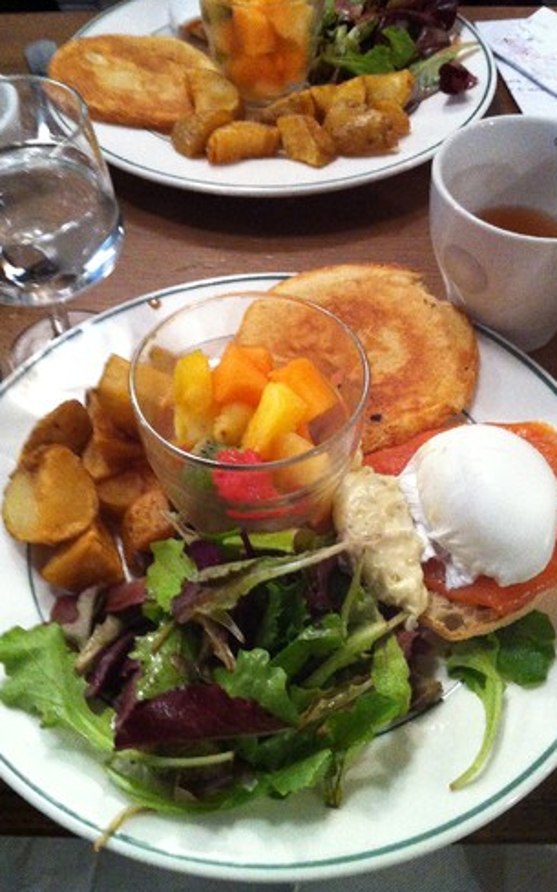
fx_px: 923
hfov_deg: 33.6
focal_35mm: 38
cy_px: 446
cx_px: 283
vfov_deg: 51.5
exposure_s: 1/15
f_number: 2.8
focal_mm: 3.85
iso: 400
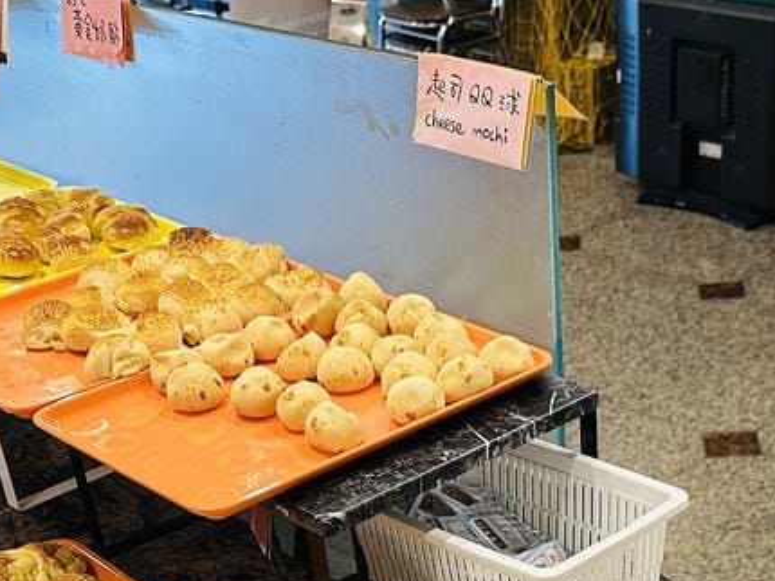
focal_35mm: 67
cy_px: 779
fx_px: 1499
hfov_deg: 28.8
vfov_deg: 19.9
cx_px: 519
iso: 200
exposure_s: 1/60
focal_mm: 6.86
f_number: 1.78
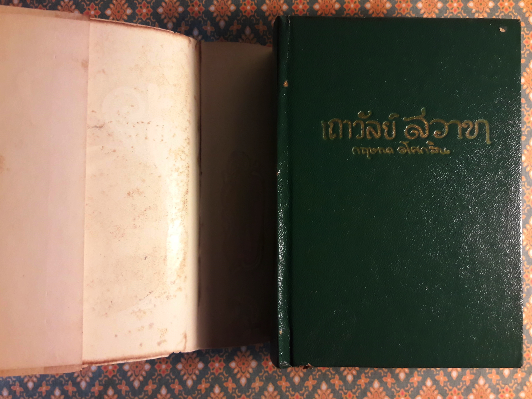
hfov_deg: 63.4
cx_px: 266
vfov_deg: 49.7
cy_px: 200
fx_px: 430
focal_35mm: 28
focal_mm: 3.7
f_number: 1.9
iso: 100
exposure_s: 1/33
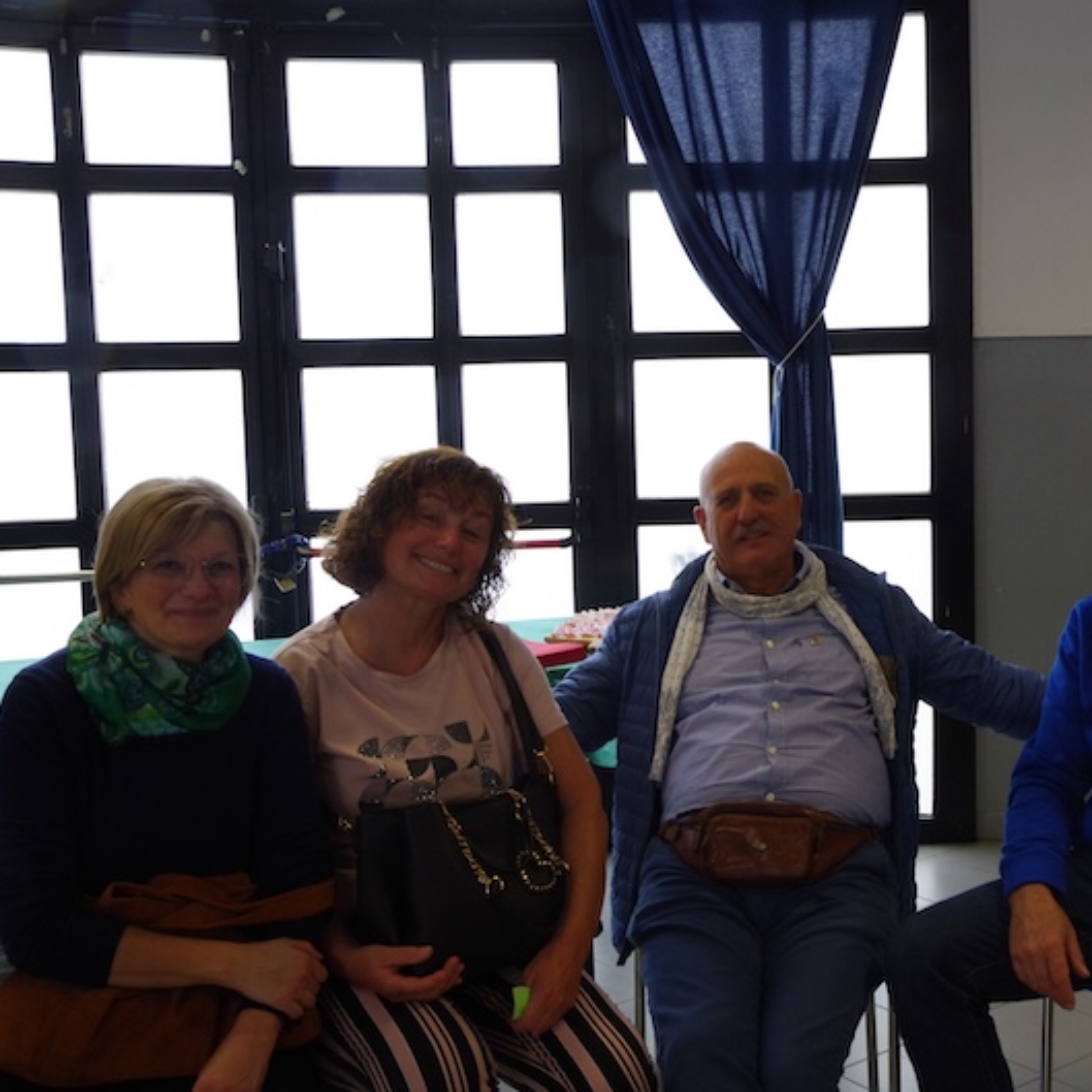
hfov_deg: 36.7
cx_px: 813
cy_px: 543
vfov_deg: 37.6
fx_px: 1606
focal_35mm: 45
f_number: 11
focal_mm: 35
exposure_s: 1/50
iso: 3200
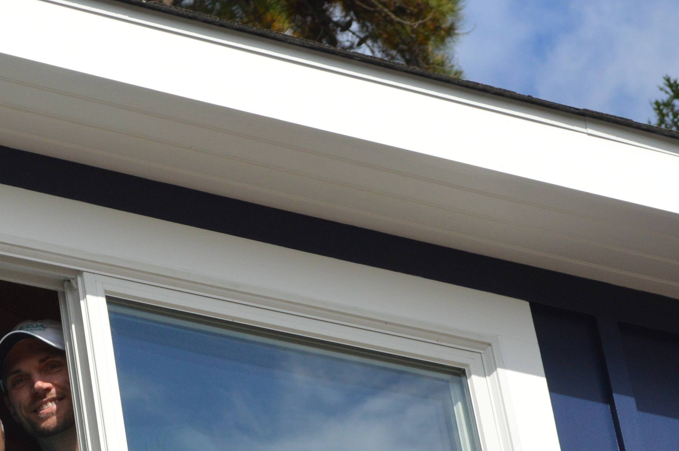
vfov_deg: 7.3
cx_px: 142
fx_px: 3524
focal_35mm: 187
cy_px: 413
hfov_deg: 11.0
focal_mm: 46
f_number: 7.1
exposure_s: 1/2000
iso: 400
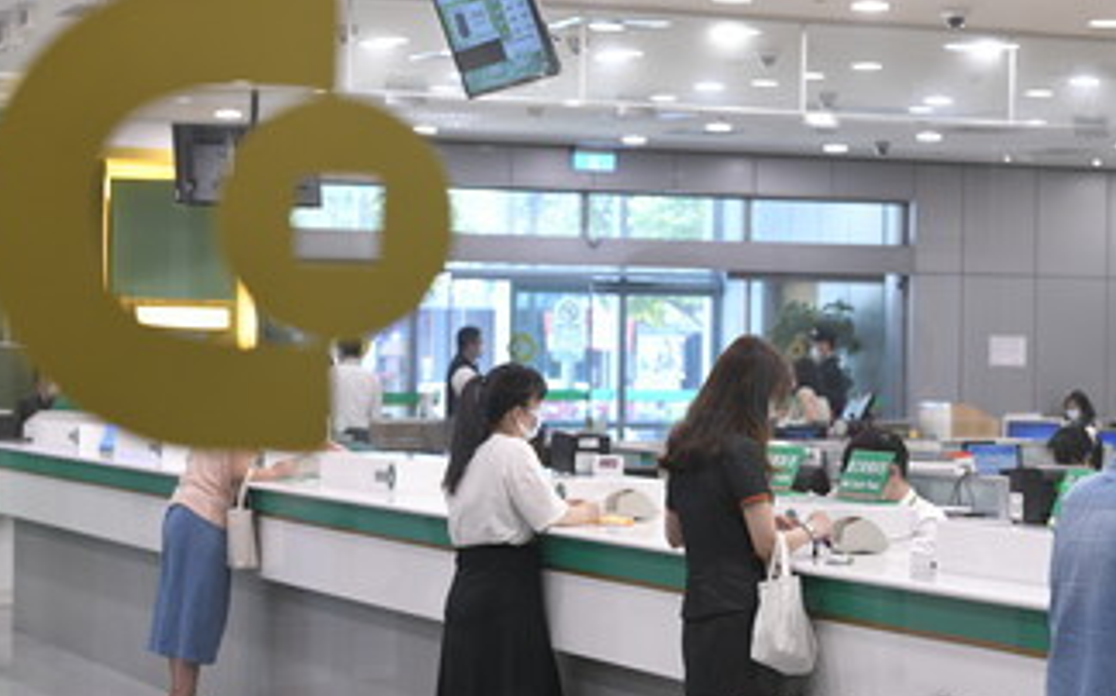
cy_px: 346
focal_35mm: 107
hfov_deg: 19.5
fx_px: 3252
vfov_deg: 12.2
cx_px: 606
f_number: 5.6
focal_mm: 85
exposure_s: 1/125
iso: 1600
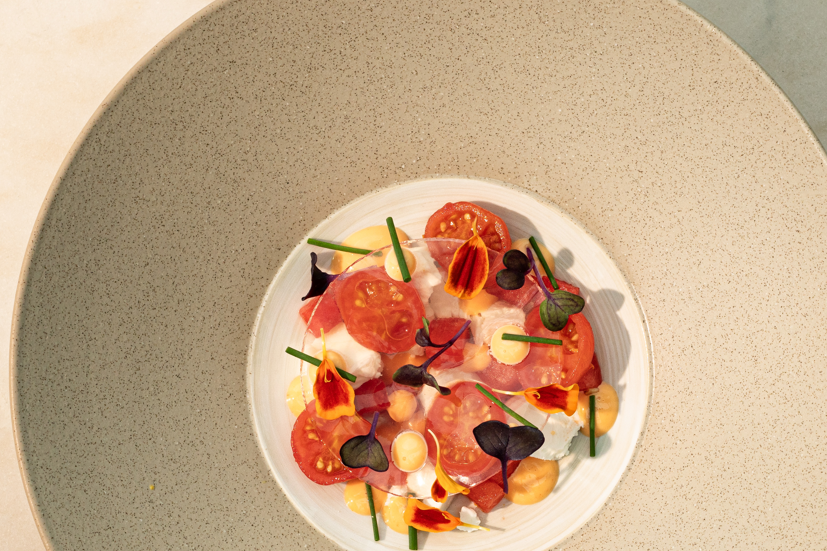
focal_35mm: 125
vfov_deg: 11.0
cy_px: 371
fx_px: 2871
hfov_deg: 16.4
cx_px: 467
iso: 100
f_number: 8
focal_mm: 50
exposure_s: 1/200
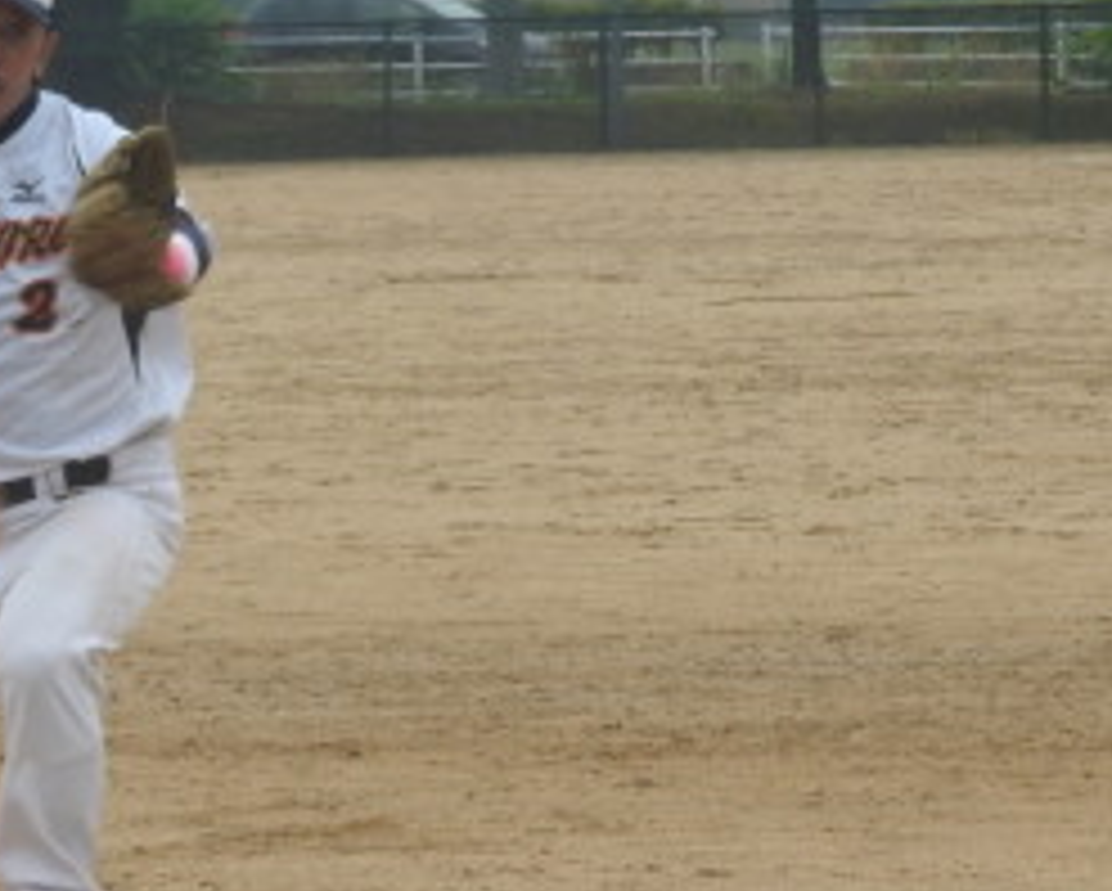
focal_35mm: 426
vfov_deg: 3.6
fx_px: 14031
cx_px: 131
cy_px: 576
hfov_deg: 4.5
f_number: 5.3
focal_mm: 32.2
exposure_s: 1/125
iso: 100
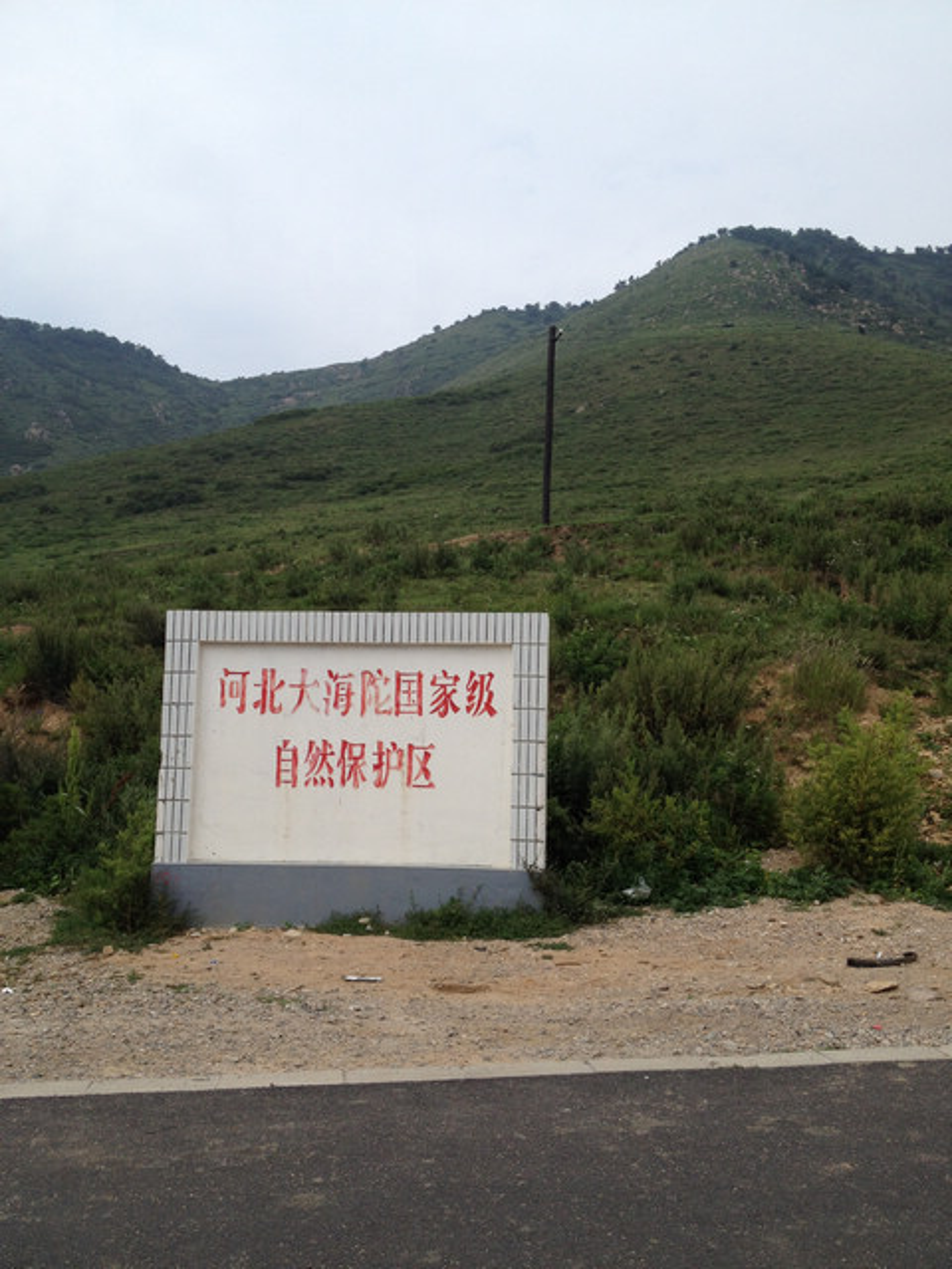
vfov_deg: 52.6
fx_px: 1283
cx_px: 476
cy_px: 634
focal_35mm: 35
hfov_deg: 40.7
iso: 64
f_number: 2.4
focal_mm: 4.28
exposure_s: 1/2045
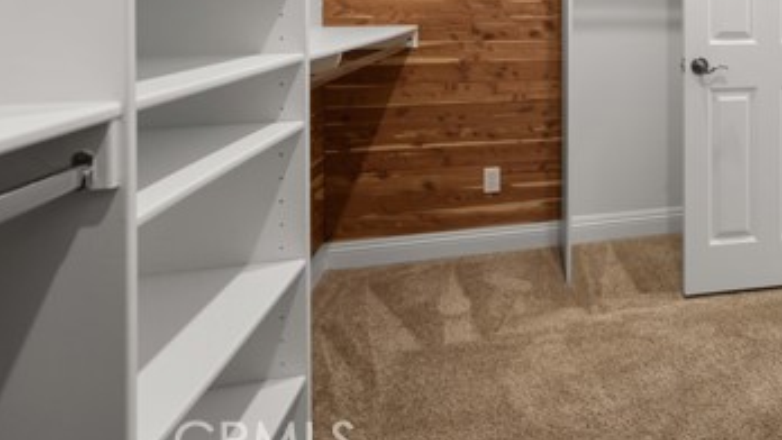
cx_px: 674
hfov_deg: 61.2
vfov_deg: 38.0
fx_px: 560
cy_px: -6
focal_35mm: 27
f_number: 8
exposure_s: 1.3
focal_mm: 14
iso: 100
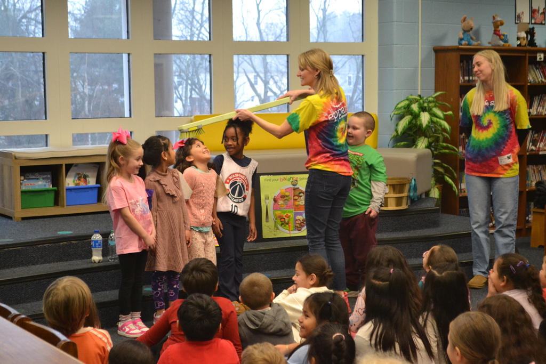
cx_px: 273
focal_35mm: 66
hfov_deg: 30.5
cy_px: 182
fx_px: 1001
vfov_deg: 20.6
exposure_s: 1/60
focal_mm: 44
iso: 2500
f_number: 5.3
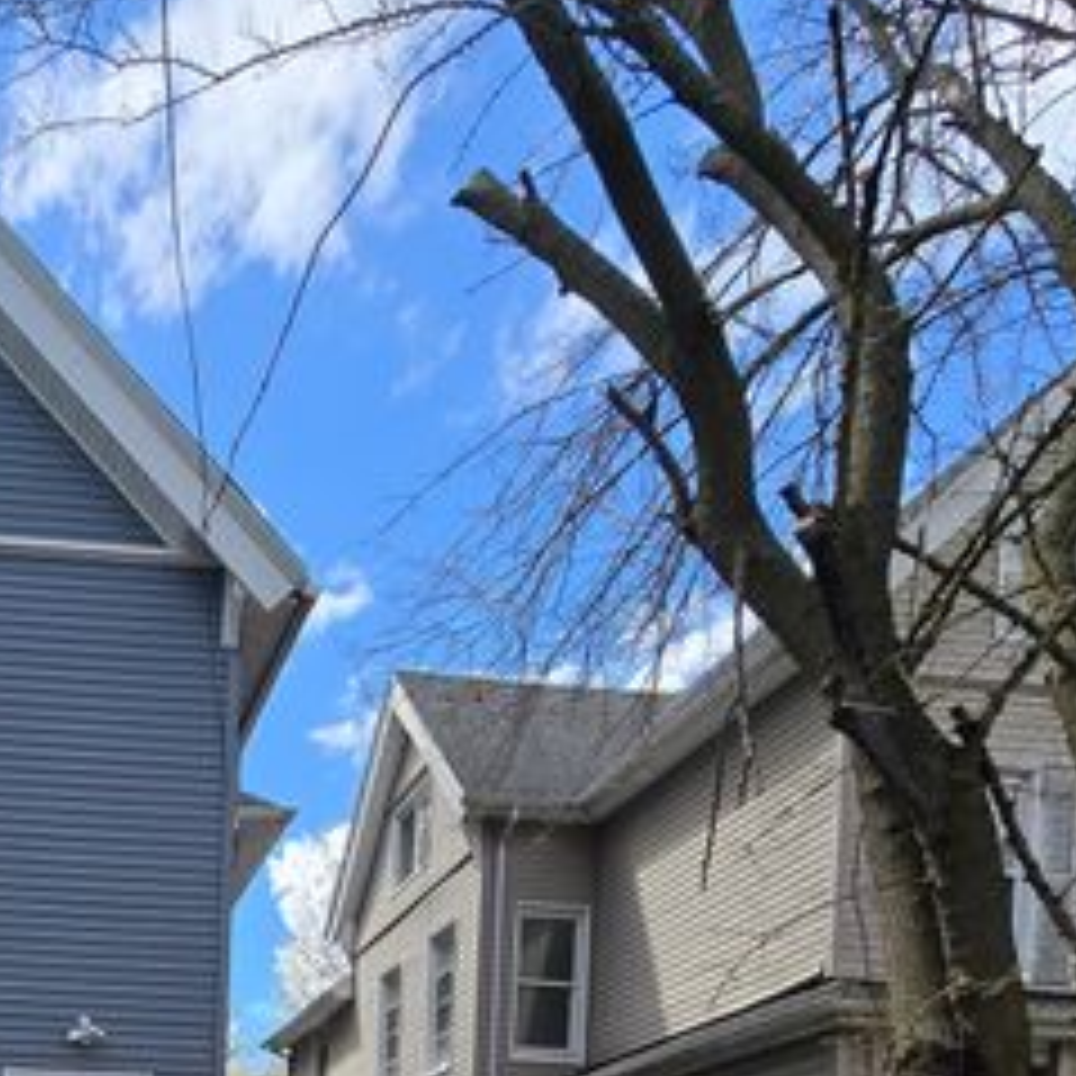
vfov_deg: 36.3
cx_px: 59
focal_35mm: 32
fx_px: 1125
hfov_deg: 45.1
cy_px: 1357
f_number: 2.2
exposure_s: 1/2000
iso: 64
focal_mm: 2.2
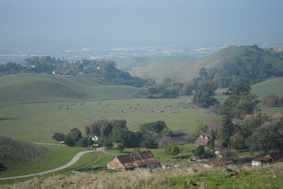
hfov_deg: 25.1
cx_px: 142
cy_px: 94
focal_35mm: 81
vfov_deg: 16.9
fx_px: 637
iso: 320
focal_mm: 81
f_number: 6.3
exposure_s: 1/1250
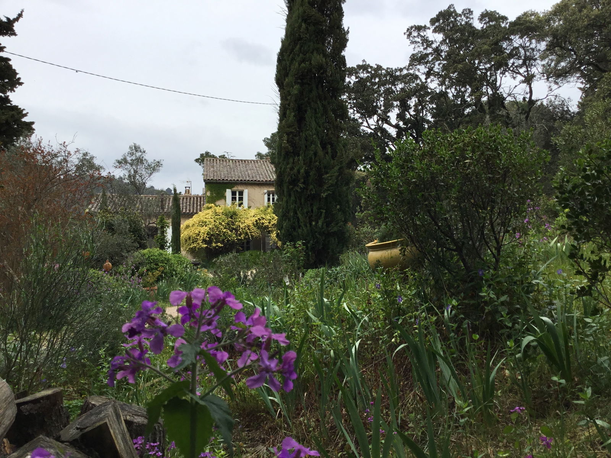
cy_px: 229
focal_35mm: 31
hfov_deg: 58.4
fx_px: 547
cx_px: 306
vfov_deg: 45.4
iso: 25
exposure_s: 1/365
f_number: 2.4
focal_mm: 3.3
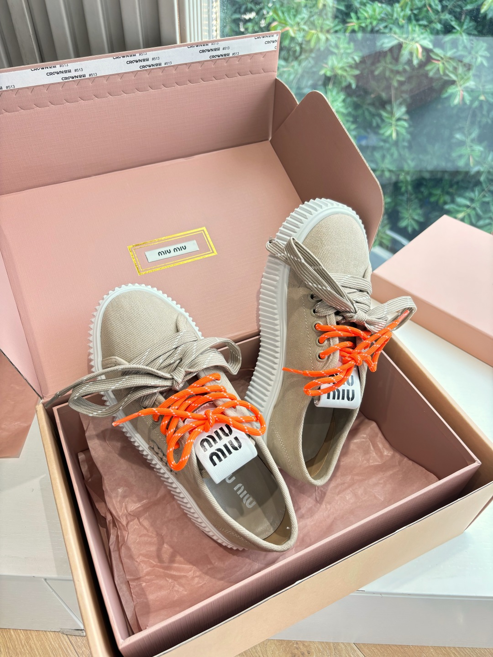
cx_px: 246
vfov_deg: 67.3
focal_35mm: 26
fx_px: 494
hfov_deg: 53.1
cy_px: 328
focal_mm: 5.96
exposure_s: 1/121
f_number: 1.6
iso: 40
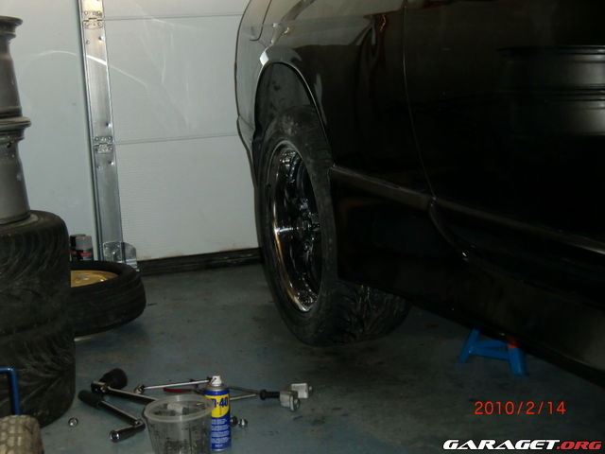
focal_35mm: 55
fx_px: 961
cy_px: 227
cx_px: 302
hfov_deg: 34.9
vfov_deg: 26.6
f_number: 4.2
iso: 400
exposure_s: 1/15
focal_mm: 9.8
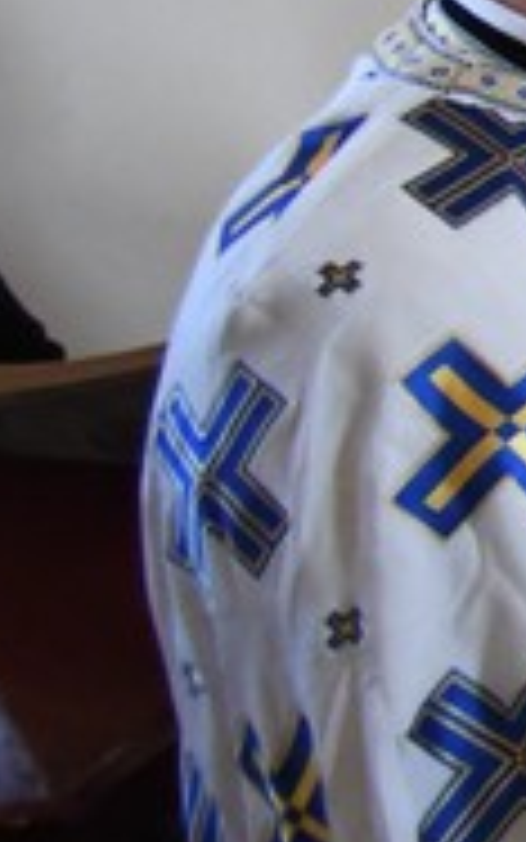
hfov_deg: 6.3
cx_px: 2639
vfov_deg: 20.9
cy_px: 135
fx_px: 2246
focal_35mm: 98
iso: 2000
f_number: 4.5
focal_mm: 10
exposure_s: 1/100
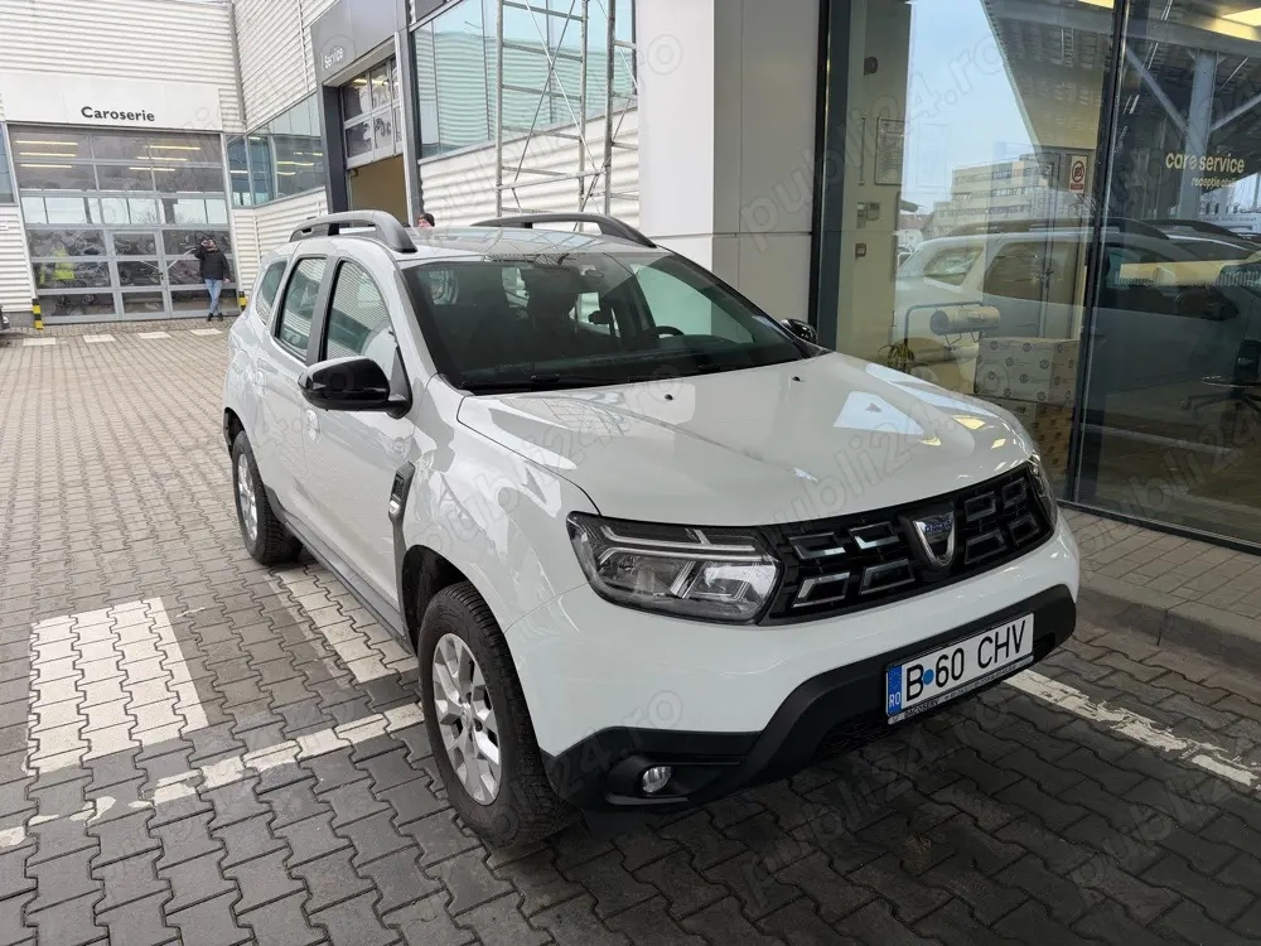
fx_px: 874
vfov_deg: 56.8
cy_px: 473
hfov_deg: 71.6
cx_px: 630
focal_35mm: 24
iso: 64
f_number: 1.78
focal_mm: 6.76
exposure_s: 1/225
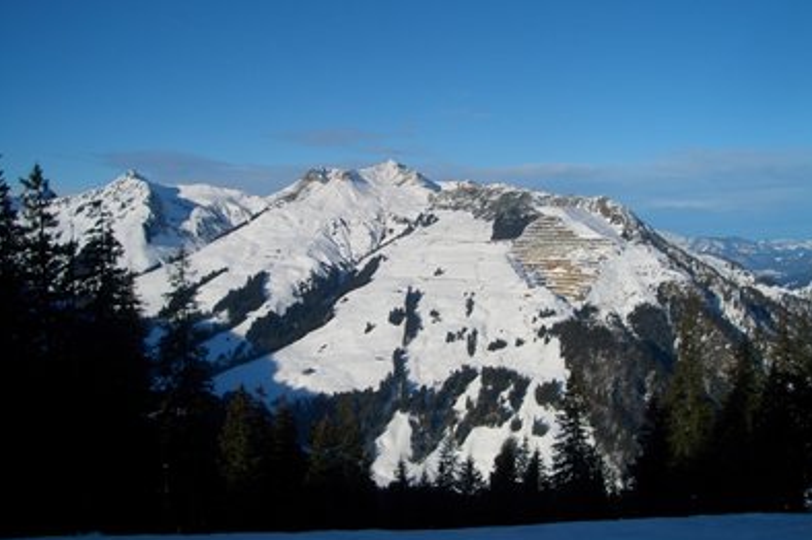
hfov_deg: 51.9
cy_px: 241
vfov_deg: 35.8
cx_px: 408
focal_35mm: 37
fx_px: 834
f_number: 4.3
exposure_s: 1/1000
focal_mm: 5.8
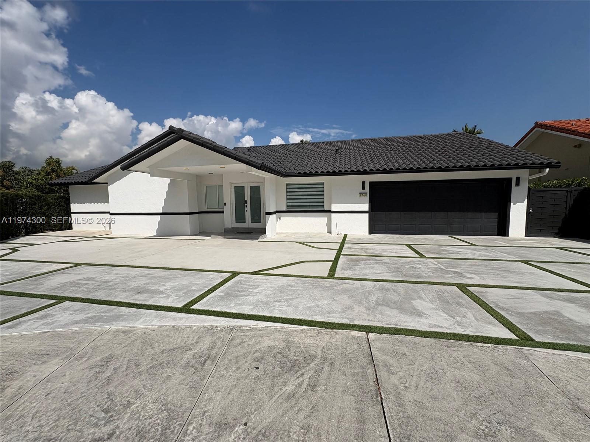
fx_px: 239
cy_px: 221
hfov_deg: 102.1
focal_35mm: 14
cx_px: 295
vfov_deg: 85.7
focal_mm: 2.22
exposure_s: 1/5263
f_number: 2.2
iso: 50
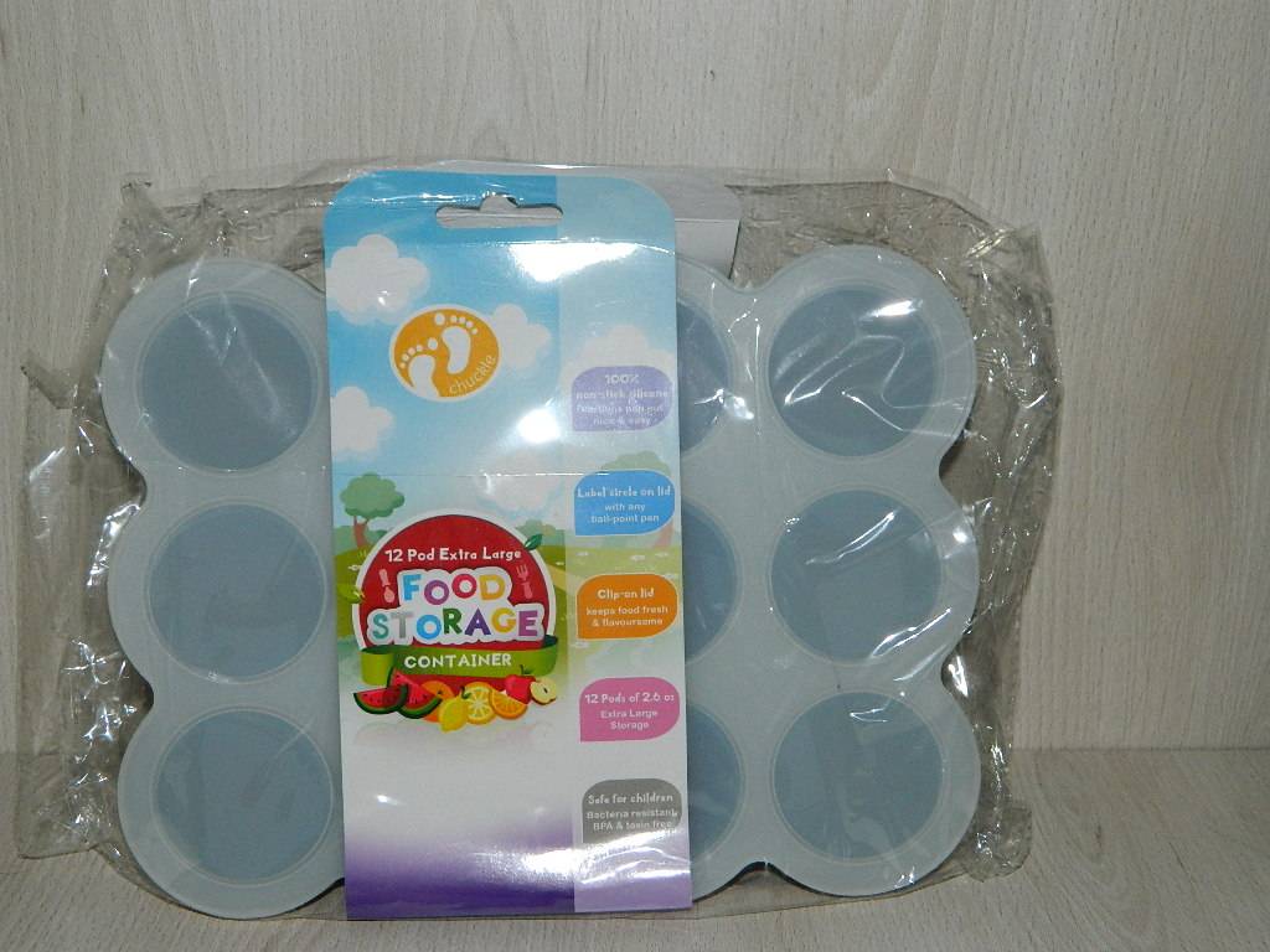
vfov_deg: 30.9
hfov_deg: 40.4
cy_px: 476
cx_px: 635
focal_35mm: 47
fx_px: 1724
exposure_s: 1/50
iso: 200
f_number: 3.6
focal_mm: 8.4
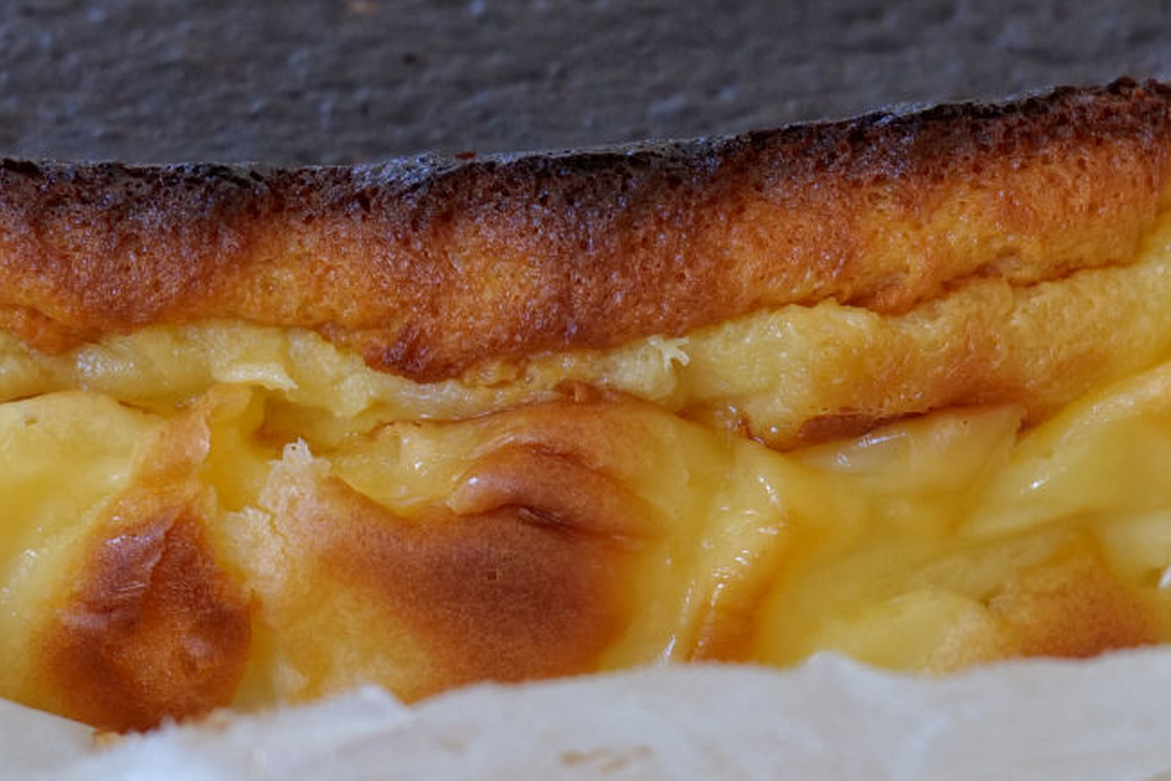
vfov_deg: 7.8
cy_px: 292
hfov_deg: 11.6
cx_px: 531
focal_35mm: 177
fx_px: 5757
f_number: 8
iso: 1250
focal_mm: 60
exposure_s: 1/60
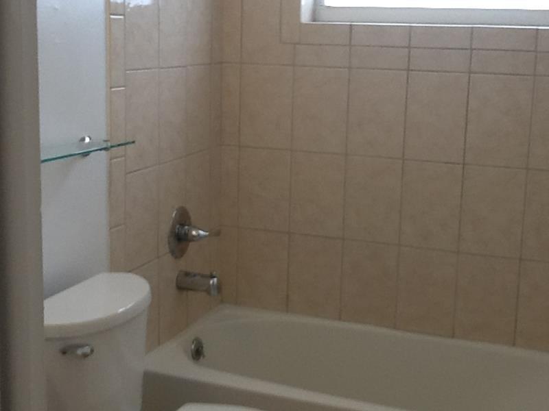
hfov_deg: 42.9
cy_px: 206
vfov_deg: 32.9
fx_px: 698
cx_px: 274
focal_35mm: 44
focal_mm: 2.03
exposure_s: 1/40
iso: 50
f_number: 2.4
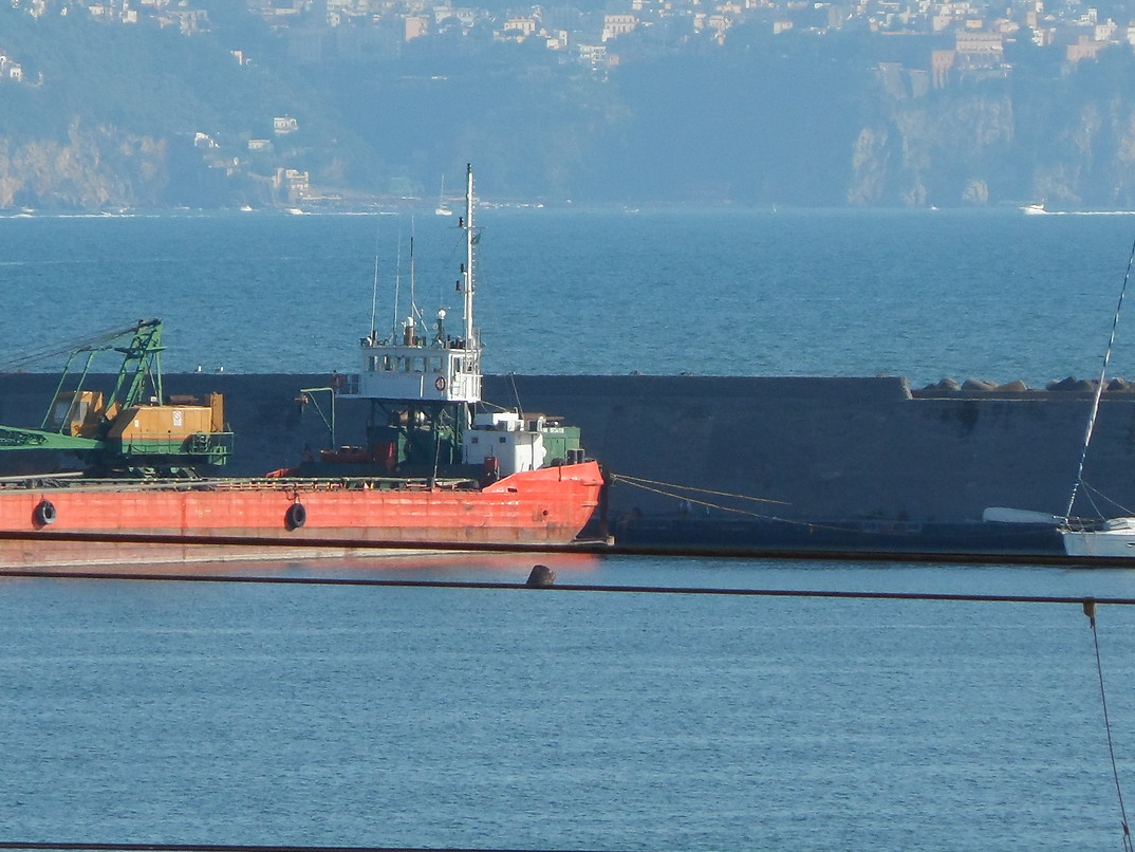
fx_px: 19120
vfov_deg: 2.6
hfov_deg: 3.4
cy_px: 51
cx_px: 508
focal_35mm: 583
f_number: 5.6
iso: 80
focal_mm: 48.5
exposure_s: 1/350
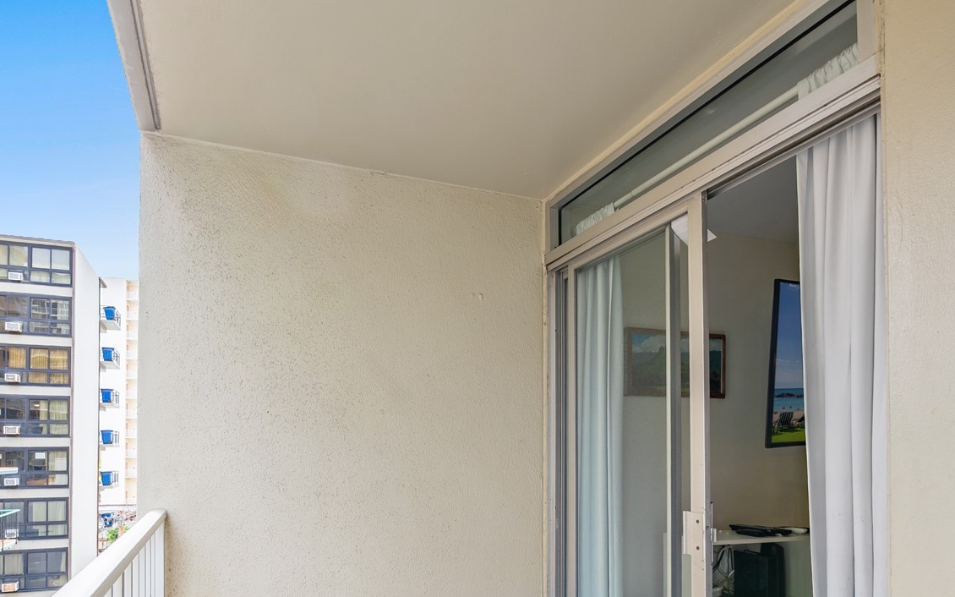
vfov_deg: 54.9
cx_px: 423
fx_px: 547
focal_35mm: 21
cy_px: 439
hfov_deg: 82.0
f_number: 4
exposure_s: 1/2000
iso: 125
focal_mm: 7
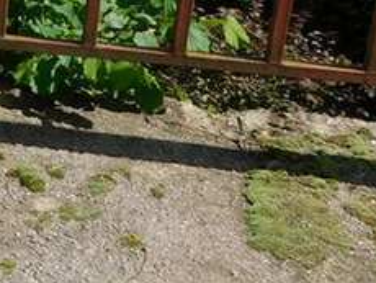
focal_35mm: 100
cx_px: -335
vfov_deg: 14.3
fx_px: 1087
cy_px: -69
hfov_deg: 16.1
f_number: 3
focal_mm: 4
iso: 125
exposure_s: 1/1500
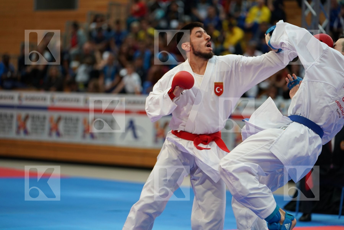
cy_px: 115
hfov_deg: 14.7
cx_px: 172
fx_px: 1338
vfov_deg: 9.8
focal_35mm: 140
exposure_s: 1/1000
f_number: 2.8
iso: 1600
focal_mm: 140
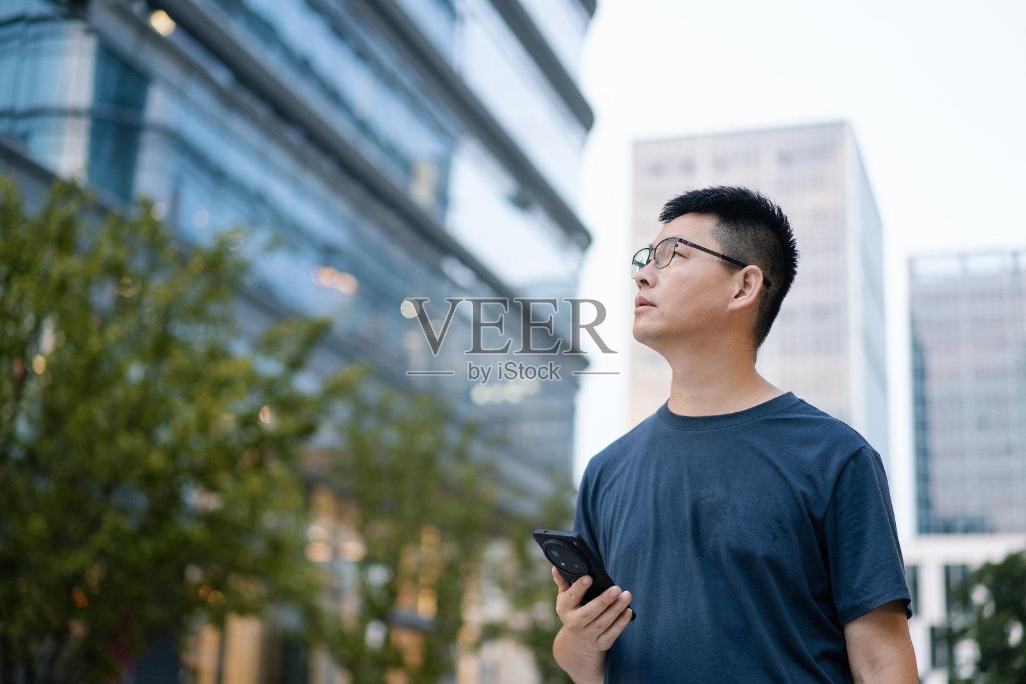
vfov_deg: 24.6
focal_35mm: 55
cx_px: 513
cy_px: 342
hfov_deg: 36.2
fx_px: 1568
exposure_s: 1/50
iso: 160
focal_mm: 55
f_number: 2
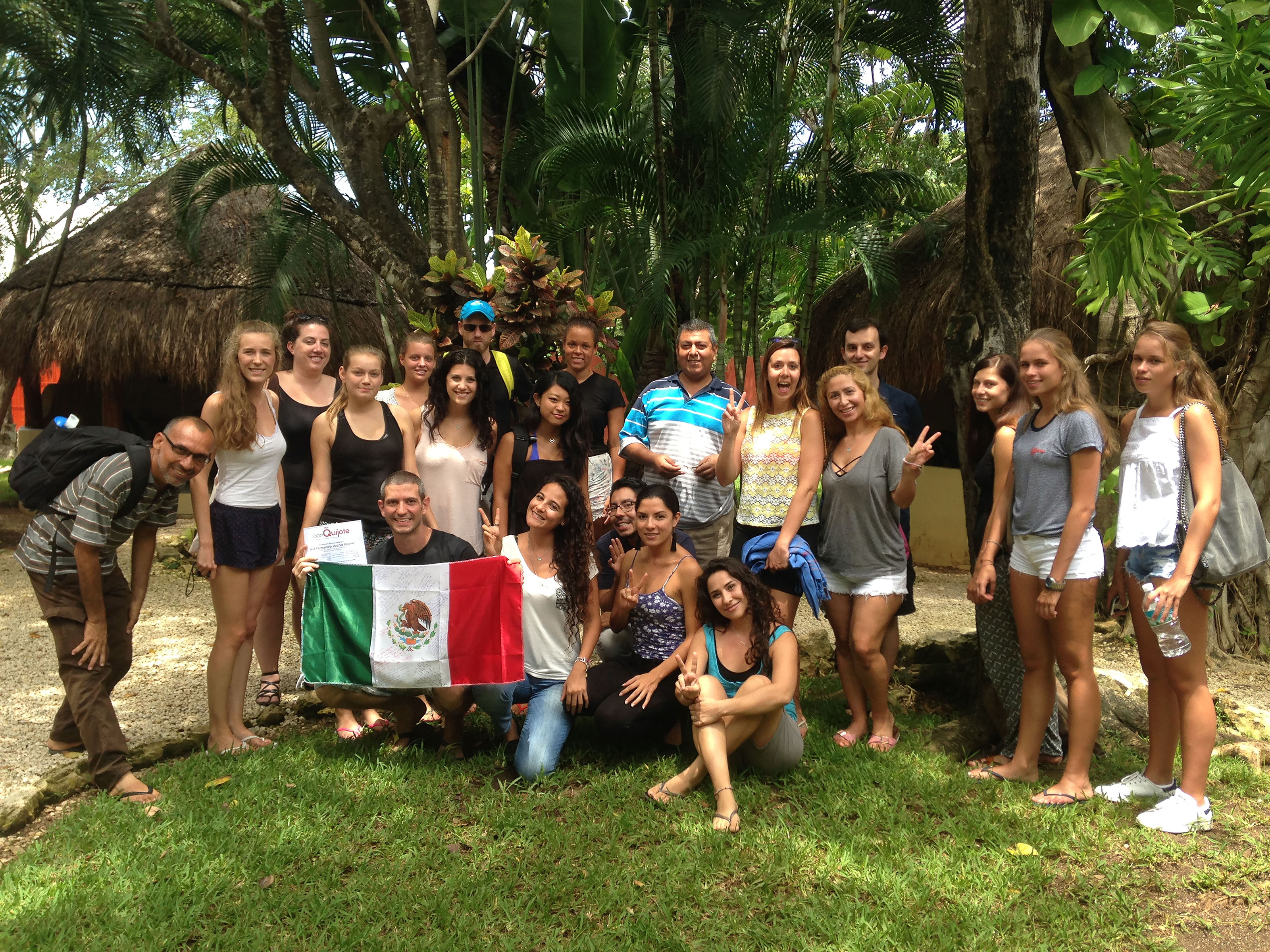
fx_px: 1211
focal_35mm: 33
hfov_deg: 55.4
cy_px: 476
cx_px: 635
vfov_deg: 42.9
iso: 50
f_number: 2.4
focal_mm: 4.12
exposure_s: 1/294
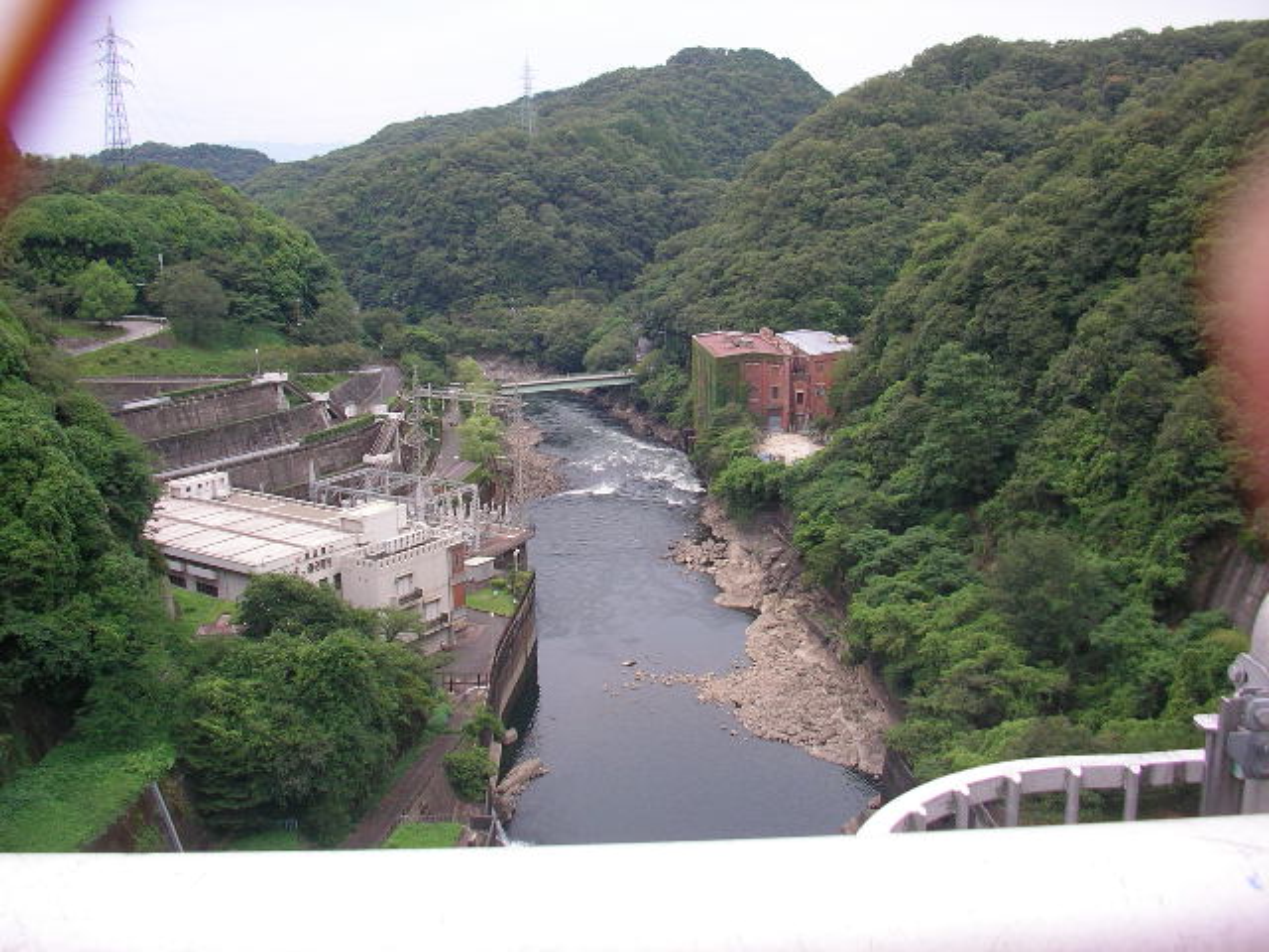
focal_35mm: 37
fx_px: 1356
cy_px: 476
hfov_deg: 50.1
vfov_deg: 38.7
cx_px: 634
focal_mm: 5.7
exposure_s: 1/250
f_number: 2.8
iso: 50
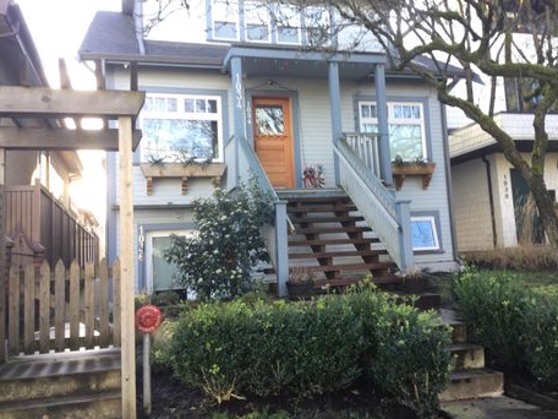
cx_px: 300
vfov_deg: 41.8
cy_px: 192
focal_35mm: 34
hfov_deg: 53.9
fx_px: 548
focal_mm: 3.3
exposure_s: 1/60
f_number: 2.4
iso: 32
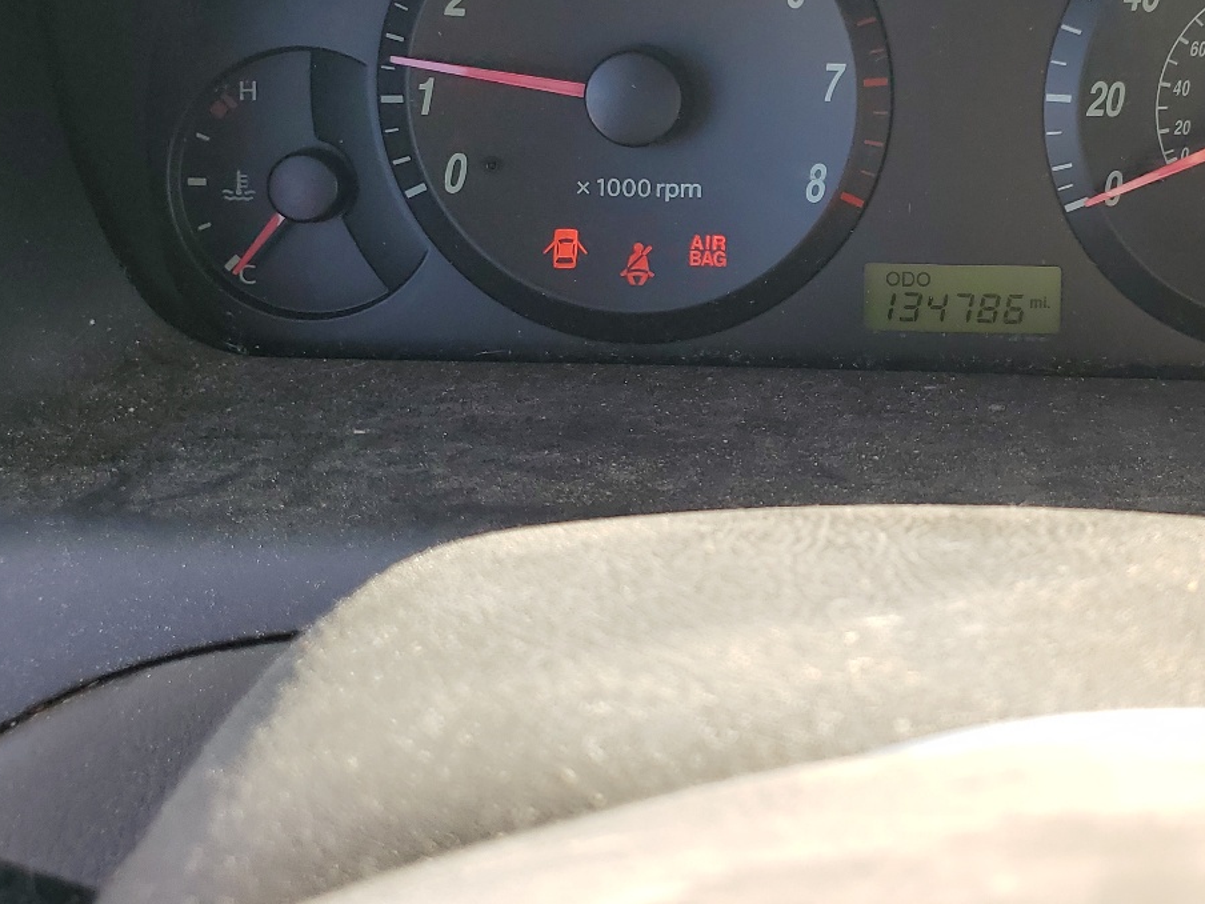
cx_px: 929
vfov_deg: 31.0
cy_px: 232
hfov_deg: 39.9
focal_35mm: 46
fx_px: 1601
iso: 50
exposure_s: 1/333
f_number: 1.5
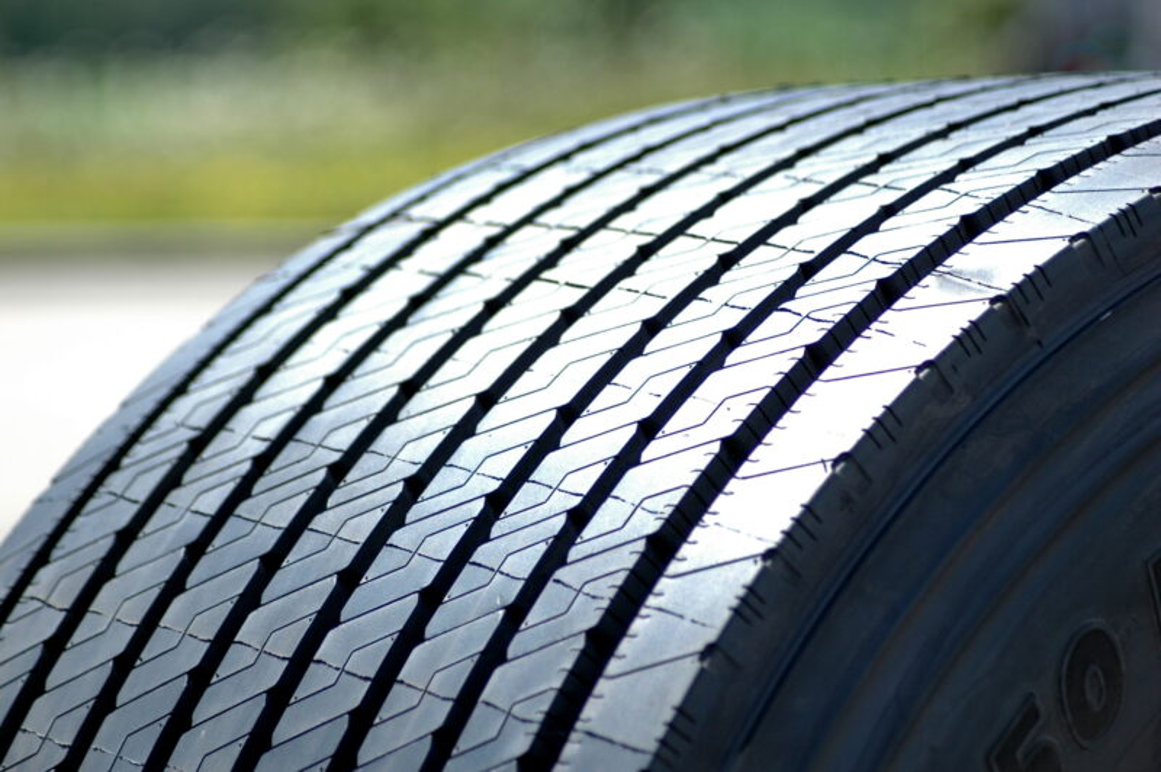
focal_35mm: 150
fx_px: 4833
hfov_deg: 13.7
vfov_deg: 9.1
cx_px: 580
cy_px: 386
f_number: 4.2
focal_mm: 100
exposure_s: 1/800
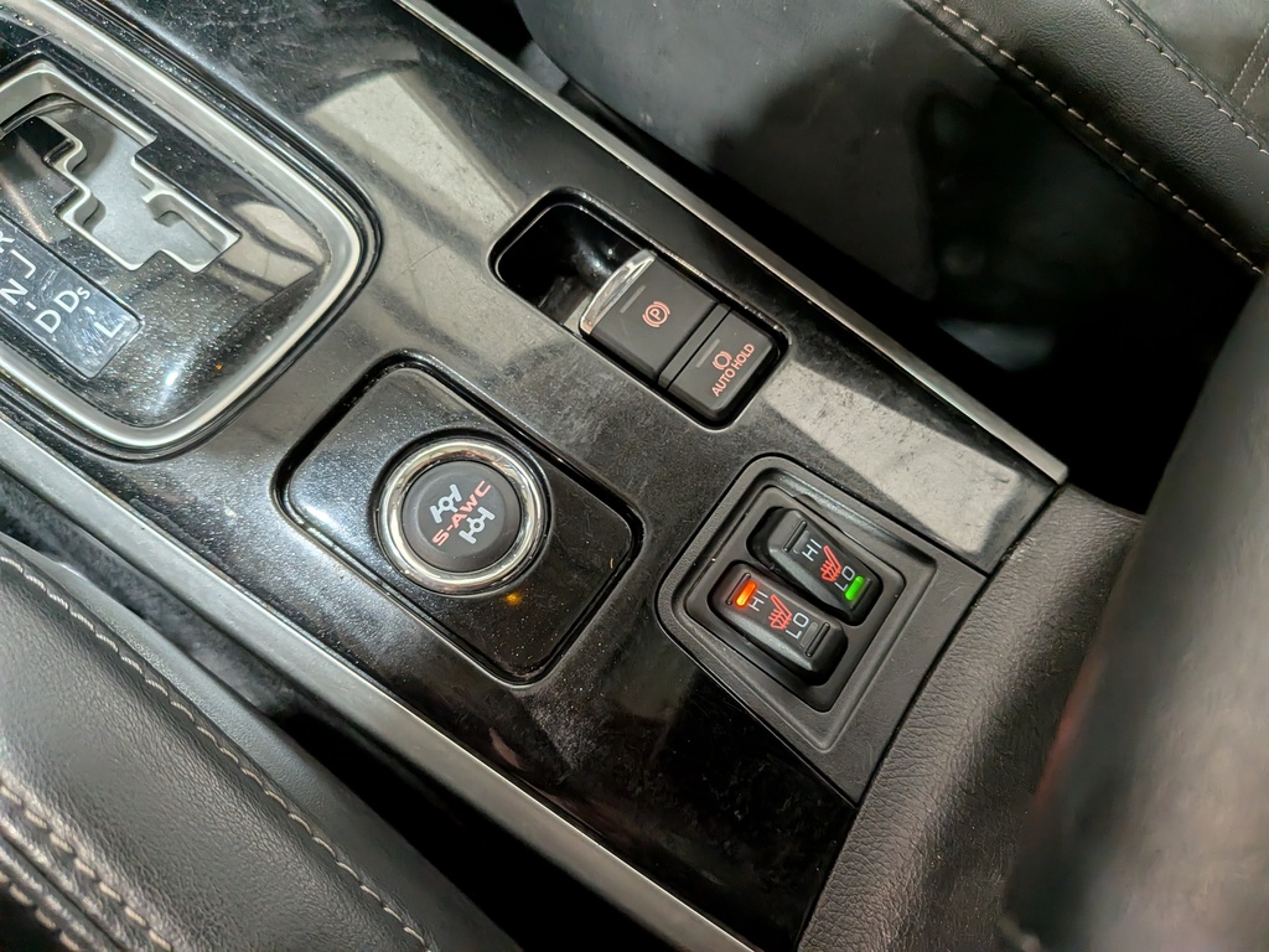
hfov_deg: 71.6
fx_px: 880
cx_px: 634
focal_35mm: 24
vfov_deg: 56.8
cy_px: 476
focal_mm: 4.53
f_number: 1.7
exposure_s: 1/120
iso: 102
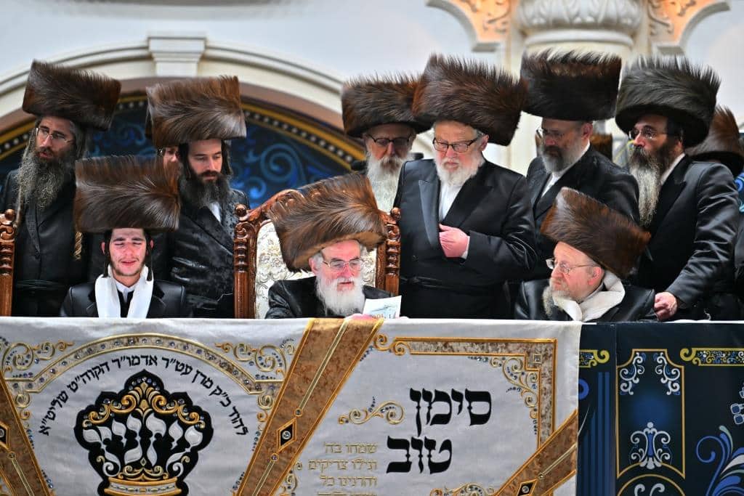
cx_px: 372
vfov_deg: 6.9
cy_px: 248
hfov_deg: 10.3
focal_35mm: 200
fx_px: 4134
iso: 320
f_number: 2.8
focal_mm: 200
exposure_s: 1/250
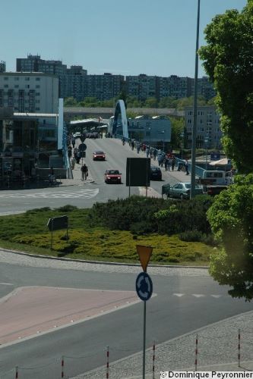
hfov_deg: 13.0
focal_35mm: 105
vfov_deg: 19.5
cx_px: 126
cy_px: 190
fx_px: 1108
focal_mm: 70
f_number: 9.5
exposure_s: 1/250
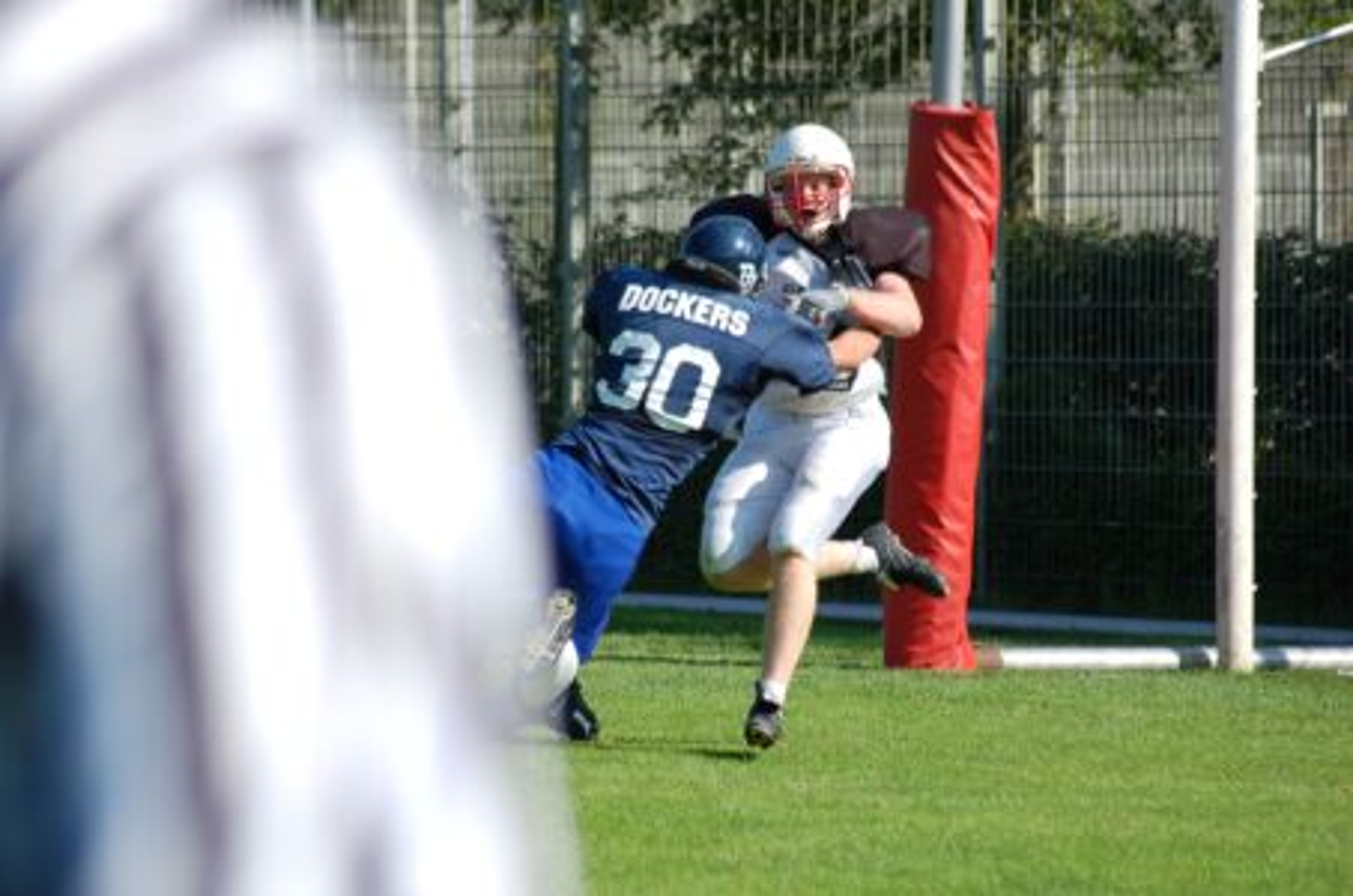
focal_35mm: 255
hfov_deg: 8.1
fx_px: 9564
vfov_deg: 5.4
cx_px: 676
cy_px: 448
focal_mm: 170
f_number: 4.8
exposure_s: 1/1000
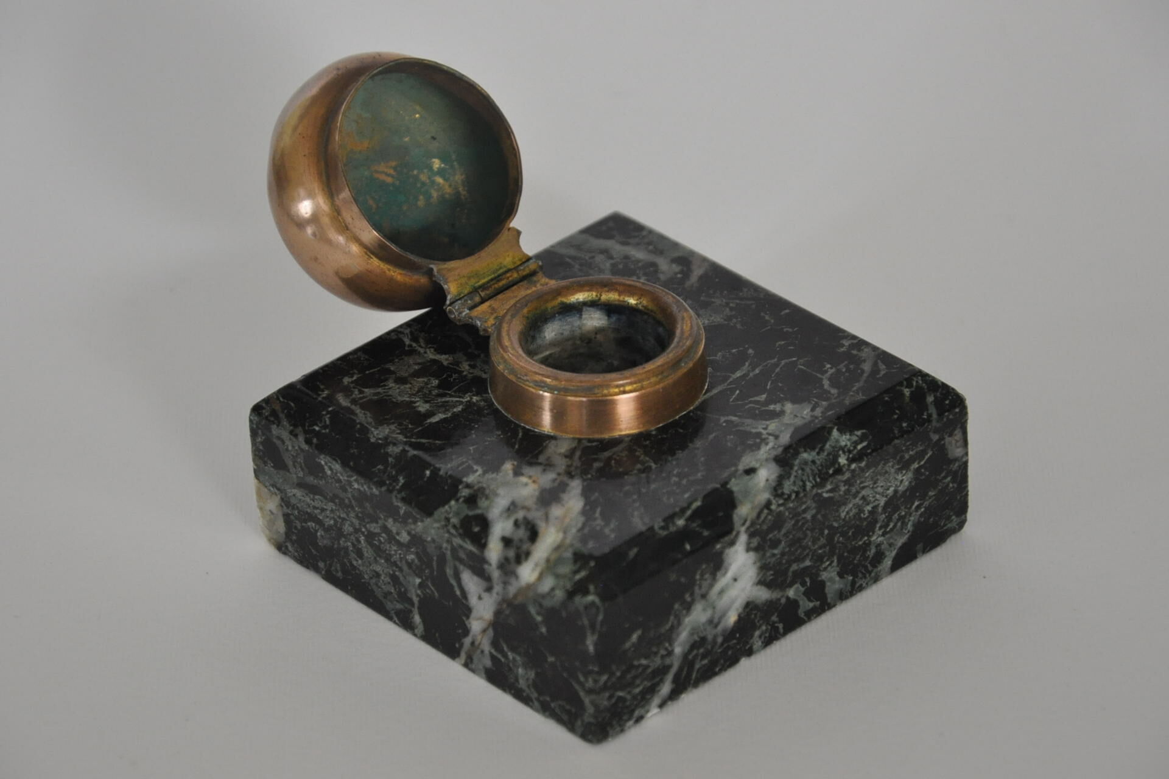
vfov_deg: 8.7
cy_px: 390
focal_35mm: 158
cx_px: 584
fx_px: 5114
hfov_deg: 13.0
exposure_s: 1/100
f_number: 5.6
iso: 1600
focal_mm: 105
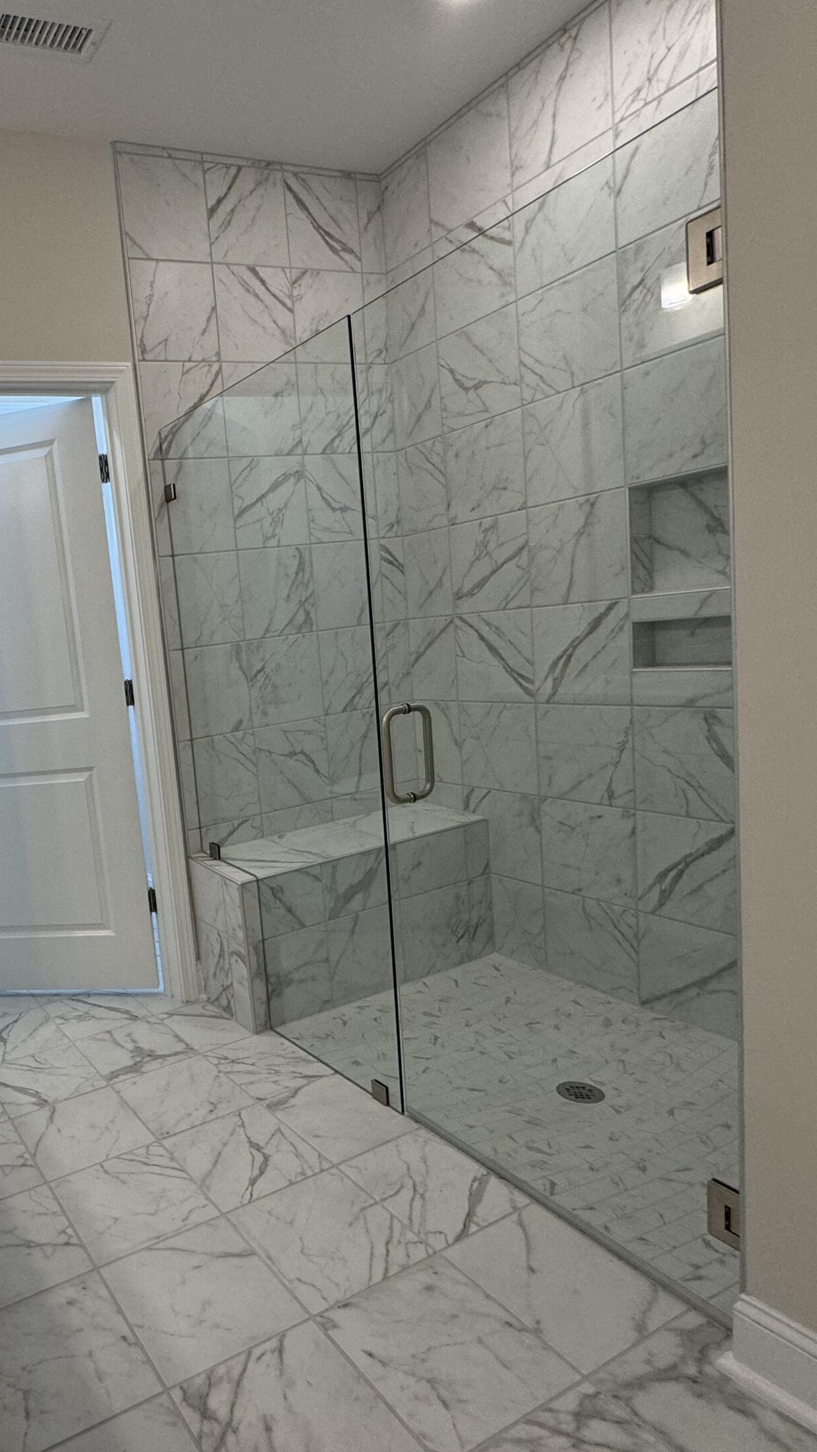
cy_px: 748
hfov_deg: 48.0
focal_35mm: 21
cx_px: 80
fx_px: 809
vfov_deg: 83.8
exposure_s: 1/120
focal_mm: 2.22
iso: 125
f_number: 2.2
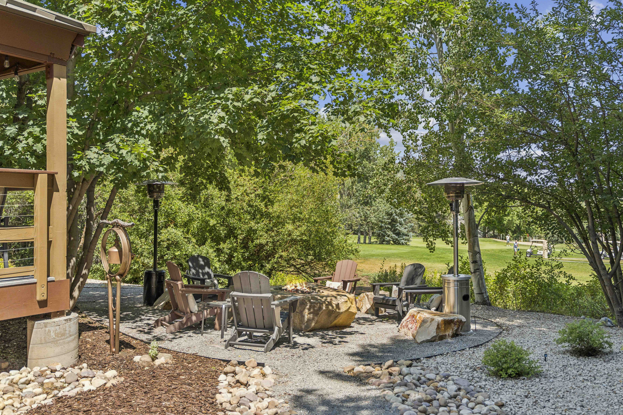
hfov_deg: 60.2
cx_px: 331
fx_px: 536
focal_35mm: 31
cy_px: 193
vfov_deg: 42.3
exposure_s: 1/2500
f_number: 2.8
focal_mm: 28
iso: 200
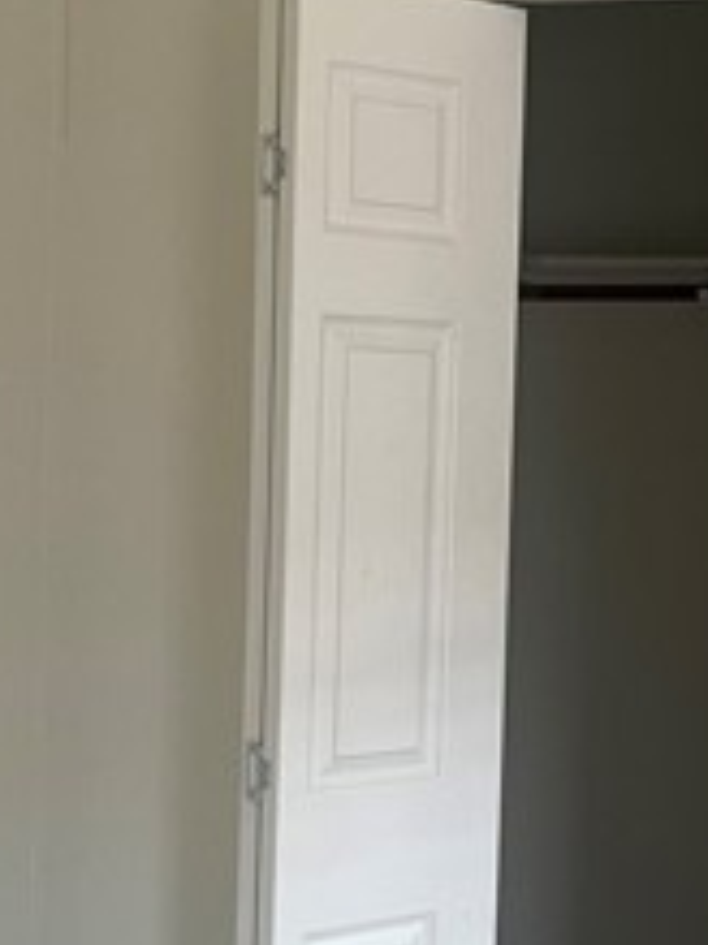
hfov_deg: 19.3
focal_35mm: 76
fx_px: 2075
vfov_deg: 25.7
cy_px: 501
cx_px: 496
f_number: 1.6
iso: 125
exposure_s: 1/81
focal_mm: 5.1
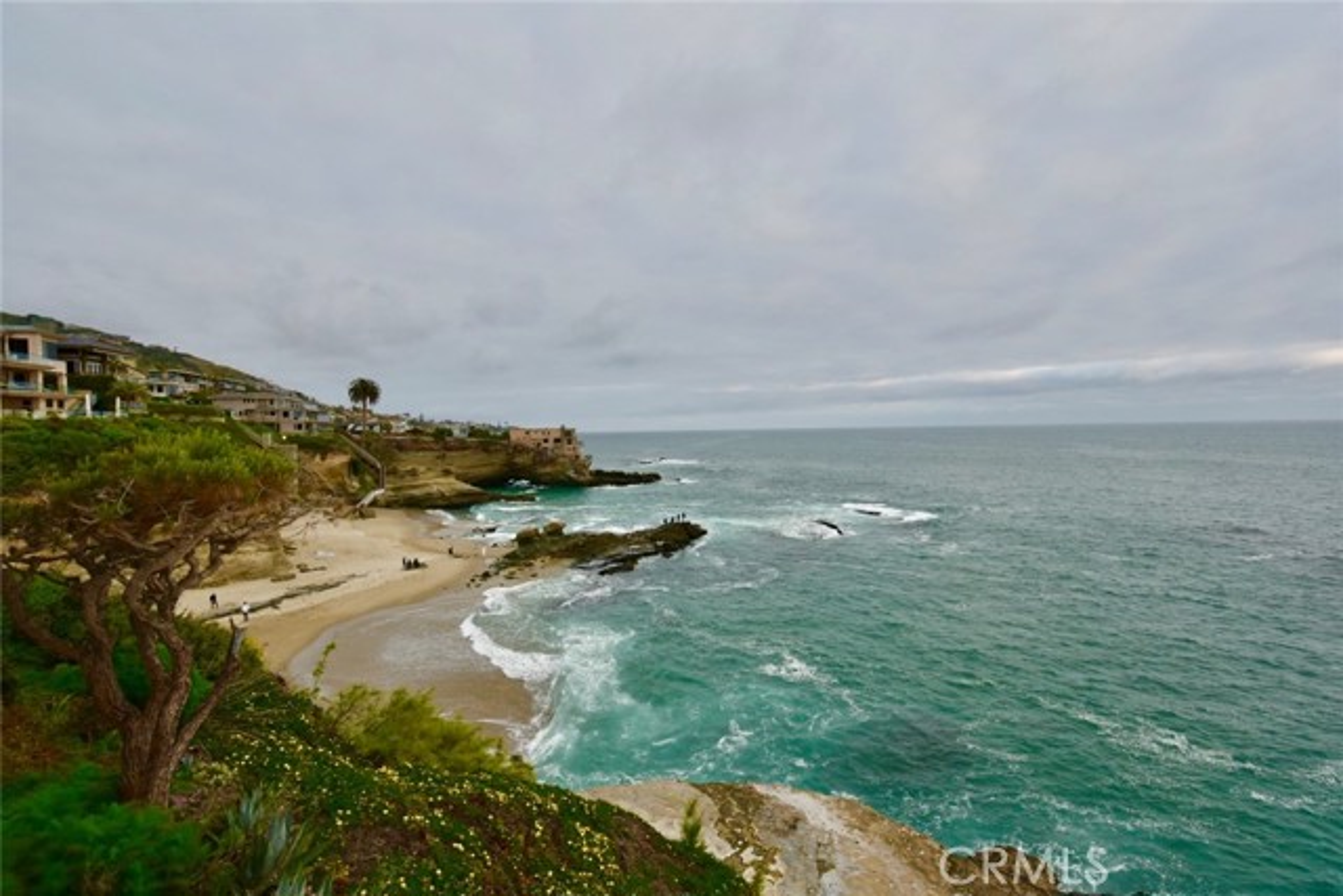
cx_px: 672
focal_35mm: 15
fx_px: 560
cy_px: 448
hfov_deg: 100.4
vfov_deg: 77.4
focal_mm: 10
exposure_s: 1/200
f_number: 5.6
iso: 250
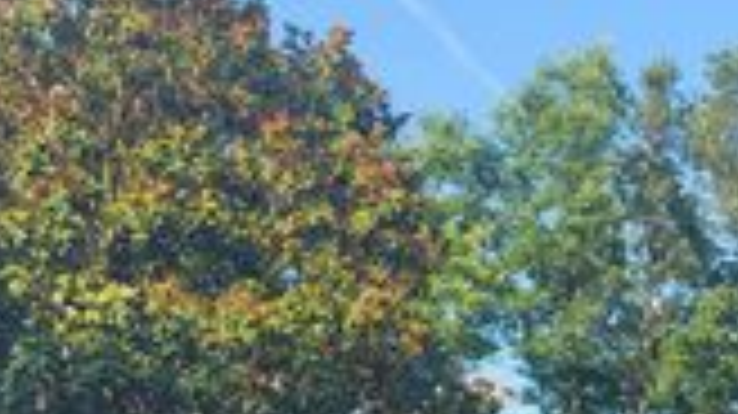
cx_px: 940
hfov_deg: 23.0
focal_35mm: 83
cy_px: 623
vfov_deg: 13.7
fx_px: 1623
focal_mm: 7
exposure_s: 1/219
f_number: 1.8
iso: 20
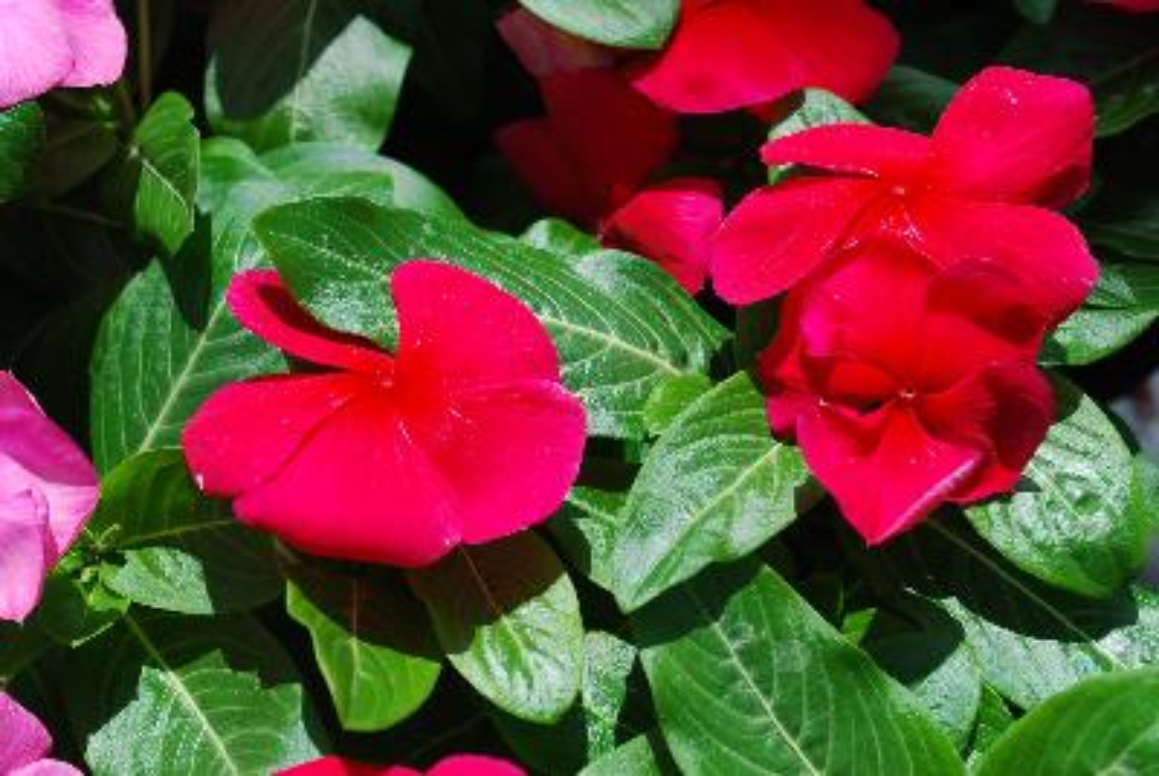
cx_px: 580
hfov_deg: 30.5
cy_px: 388
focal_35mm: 66
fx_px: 2128
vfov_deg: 20.7
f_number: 8
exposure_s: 1/250
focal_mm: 44
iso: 100
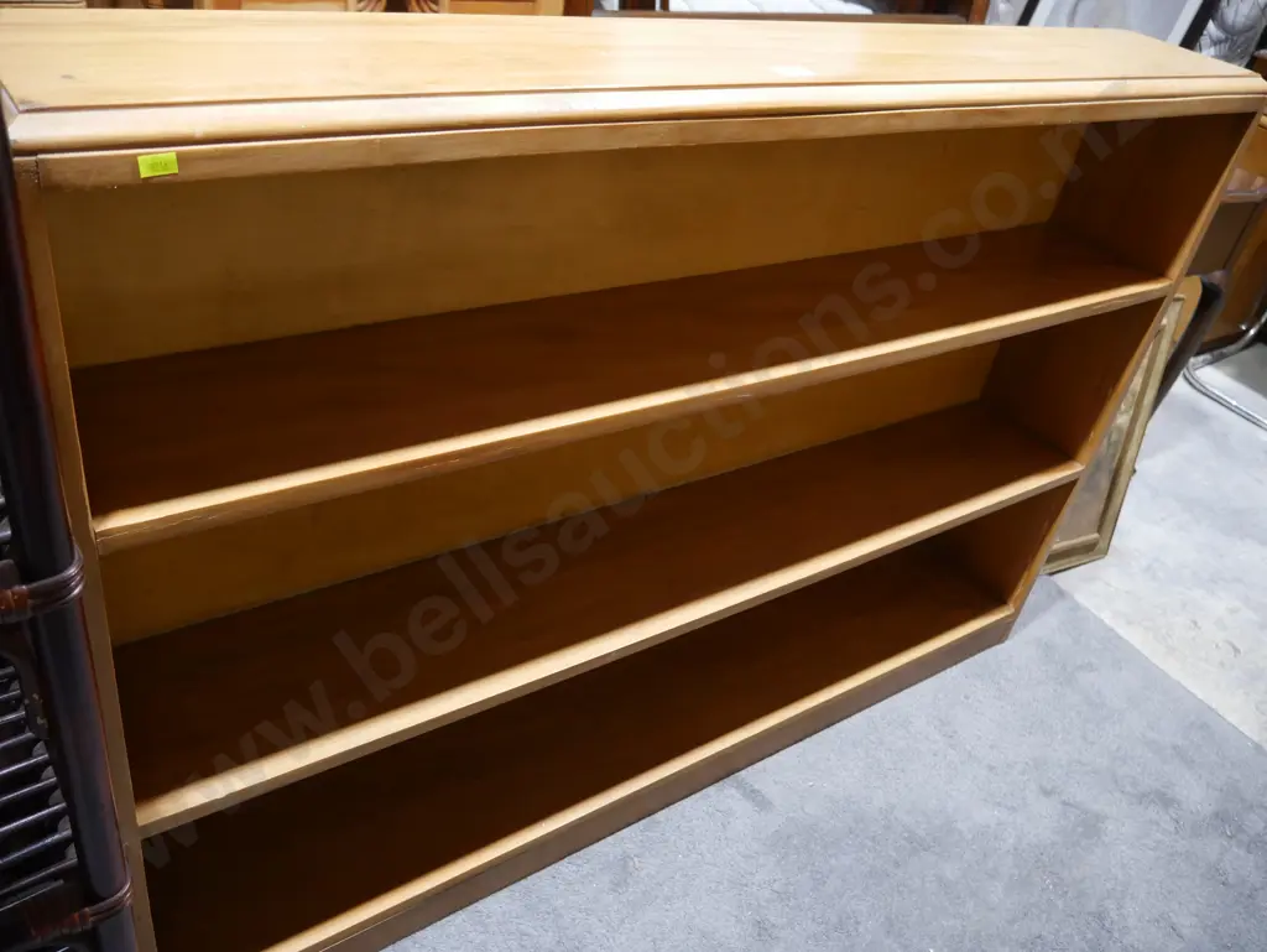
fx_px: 1025
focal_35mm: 28
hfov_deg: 63.4
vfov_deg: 49.8
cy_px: 476
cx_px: 634
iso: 800
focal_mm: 14
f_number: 3.5
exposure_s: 1/60
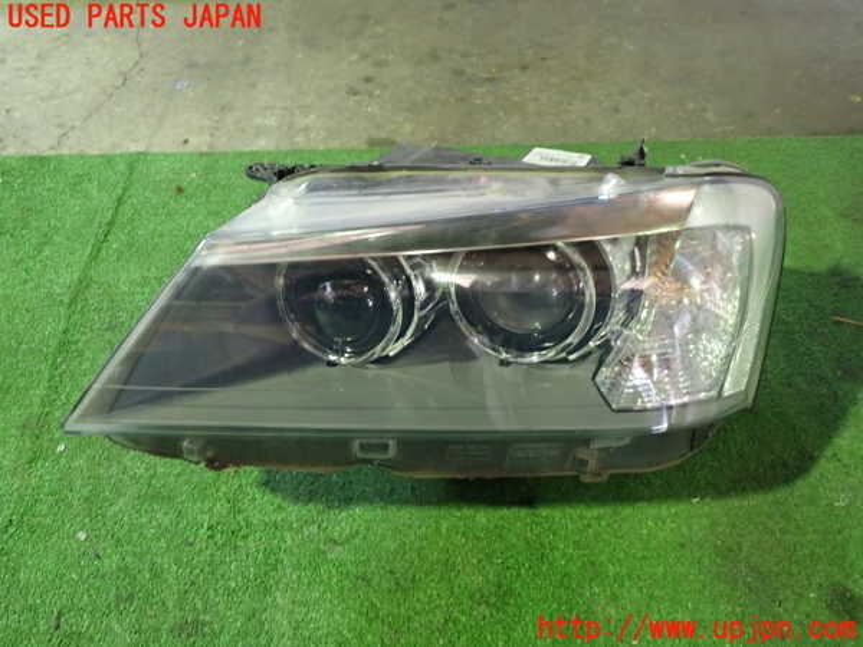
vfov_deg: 46.8
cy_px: 324
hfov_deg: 60.0
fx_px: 748
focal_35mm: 30
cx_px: 432
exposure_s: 1/30
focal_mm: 5.4
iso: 800
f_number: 2.3
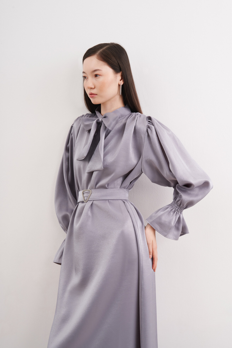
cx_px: 116
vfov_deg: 28.8
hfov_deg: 19.5
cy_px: 174
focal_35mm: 70
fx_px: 677
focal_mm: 70
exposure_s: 1/160
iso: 400
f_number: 11
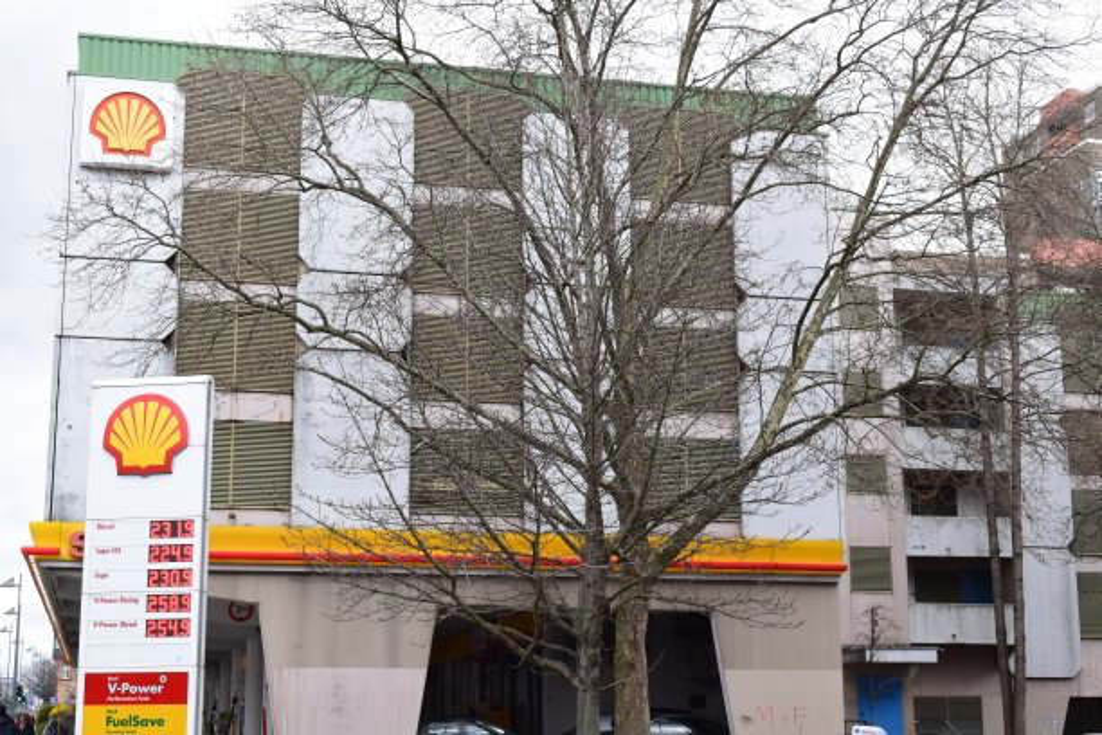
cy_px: 368
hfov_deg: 35.1
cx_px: 551
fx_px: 1745
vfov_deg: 23.8
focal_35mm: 57
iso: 400
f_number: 10
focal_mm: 38
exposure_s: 1/250
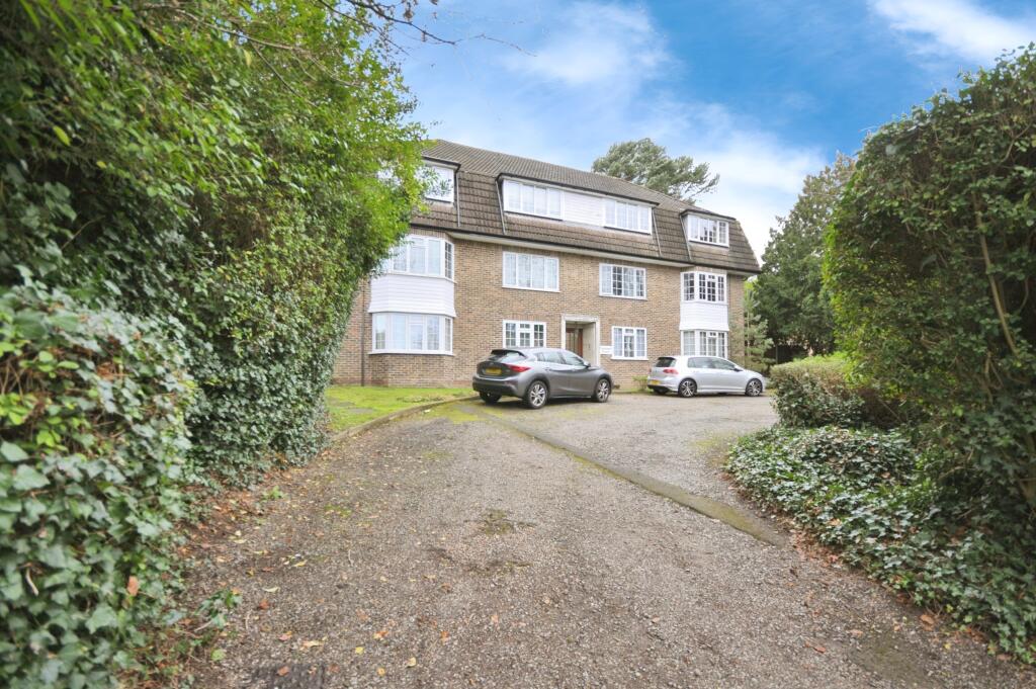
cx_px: 518
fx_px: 431
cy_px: 344
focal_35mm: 15
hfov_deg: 100.4
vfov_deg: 77.2
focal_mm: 10
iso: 200
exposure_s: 1/80
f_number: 4.5
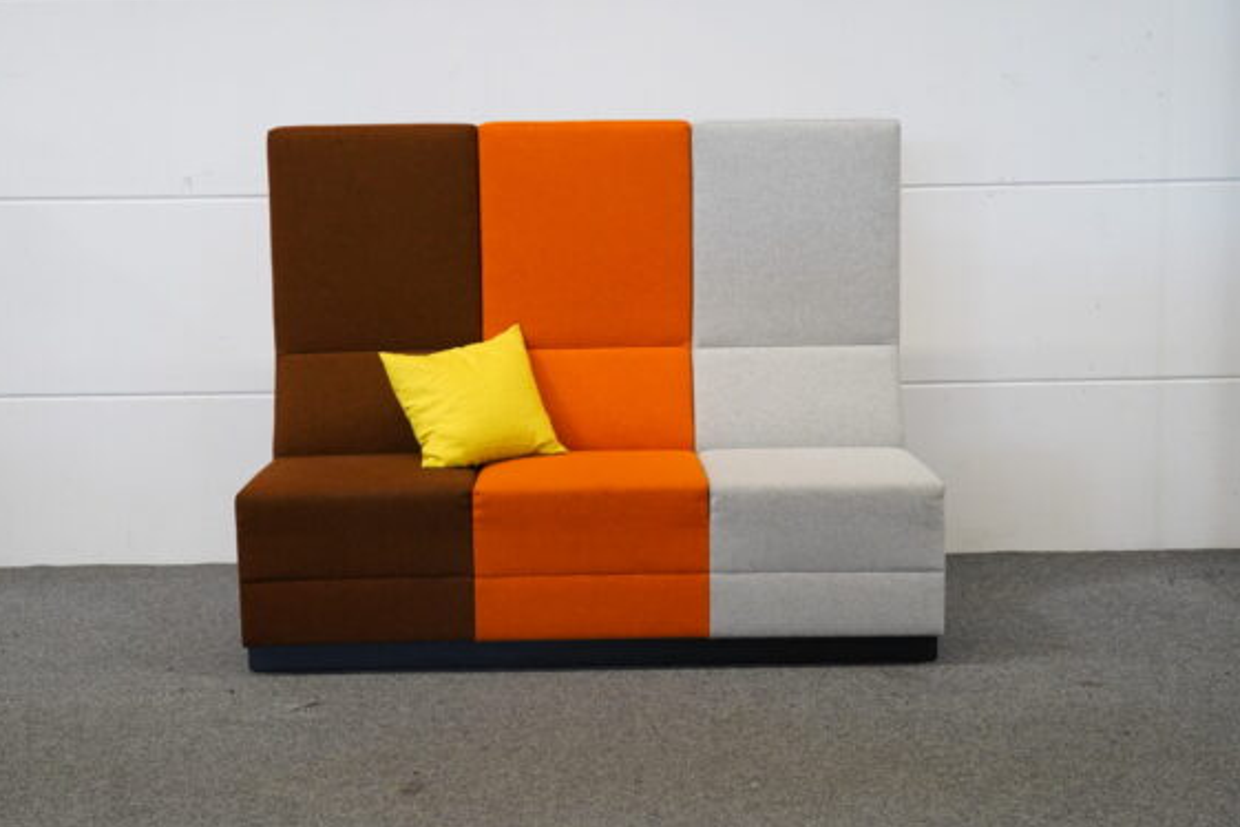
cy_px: 389
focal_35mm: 46
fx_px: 1584
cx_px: 581
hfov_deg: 42.7
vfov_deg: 29.2
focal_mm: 43
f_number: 8
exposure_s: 1/100
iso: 5000
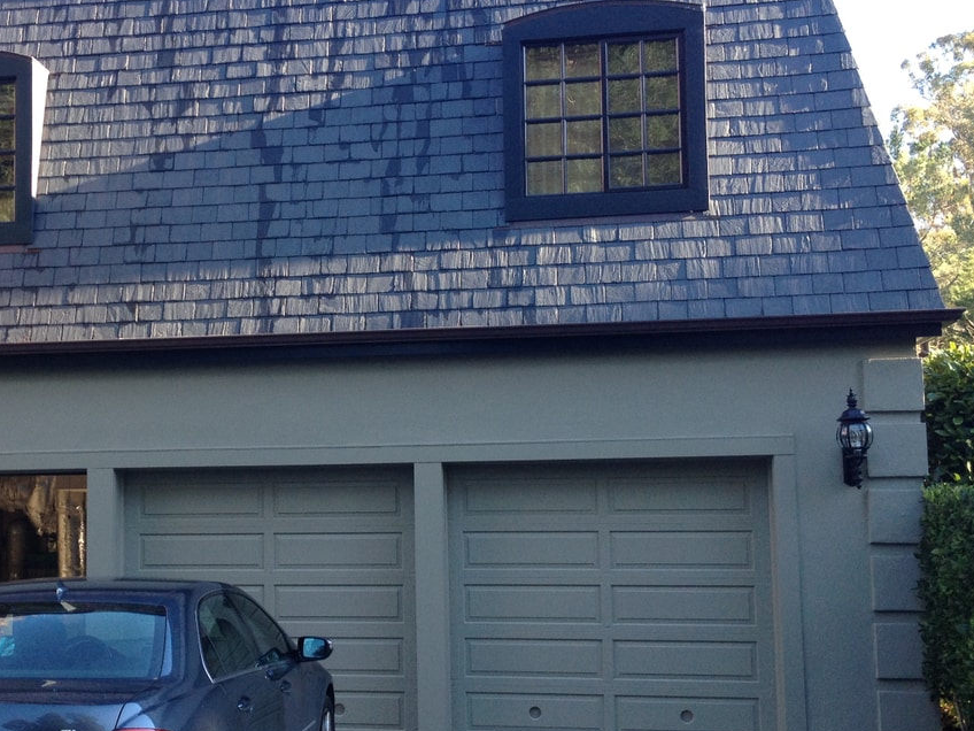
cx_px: 322
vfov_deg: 26.6
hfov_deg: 34.6
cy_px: 380
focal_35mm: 55
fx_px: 1548
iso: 64
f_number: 2.4
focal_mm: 4.28
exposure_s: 1/120
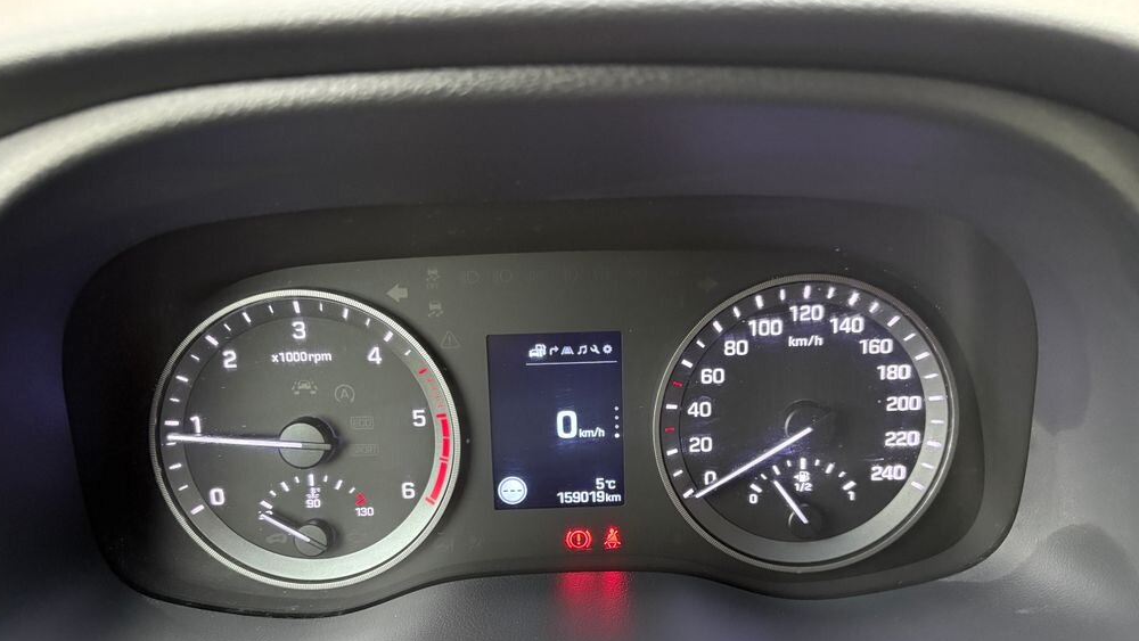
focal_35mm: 29
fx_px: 876
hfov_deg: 66.1
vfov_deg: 39.7
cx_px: 574
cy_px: 426
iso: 640
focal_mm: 5.96
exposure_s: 1/38
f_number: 1.6
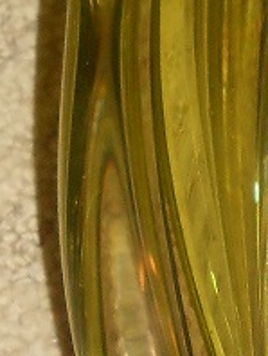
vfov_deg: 13.1
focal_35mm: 151
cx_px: 423
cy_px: 198
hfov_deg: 9.5
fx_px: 1555
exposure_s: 1/25
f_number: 11.5
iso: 200
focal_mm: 4.6
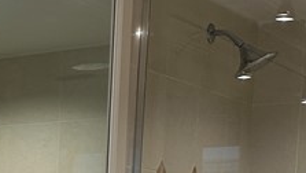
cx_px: -328
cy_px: 294
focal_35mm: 120
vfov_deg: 9.7
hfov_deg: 14.4
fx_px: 975
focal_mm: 6.86
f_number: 1.78
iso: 125
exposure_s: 1/120
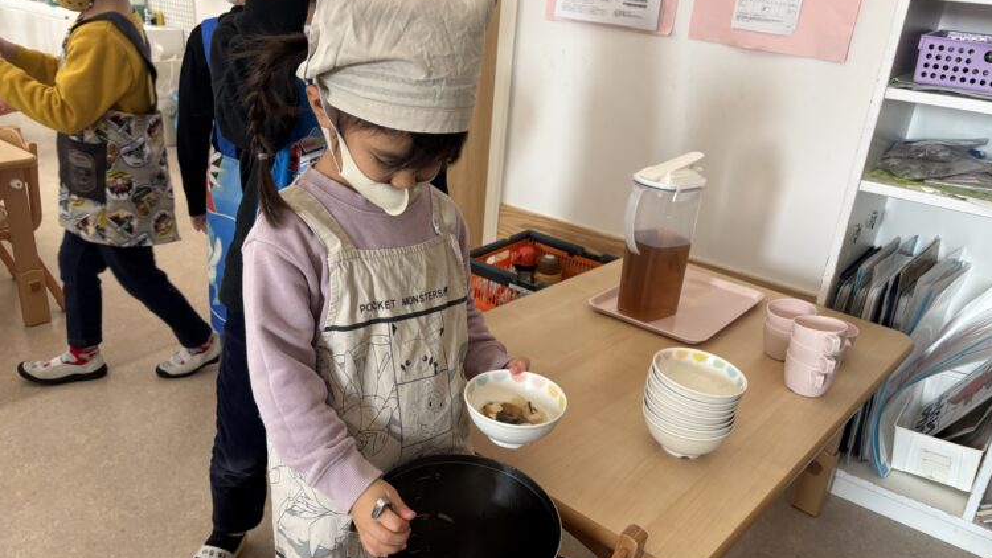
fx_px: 763
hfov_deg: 66.1
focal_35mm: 29
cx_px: 497
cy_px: 298
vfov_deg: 40.2
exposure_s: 1/121
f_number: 1.6
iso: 100
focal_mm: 5.96
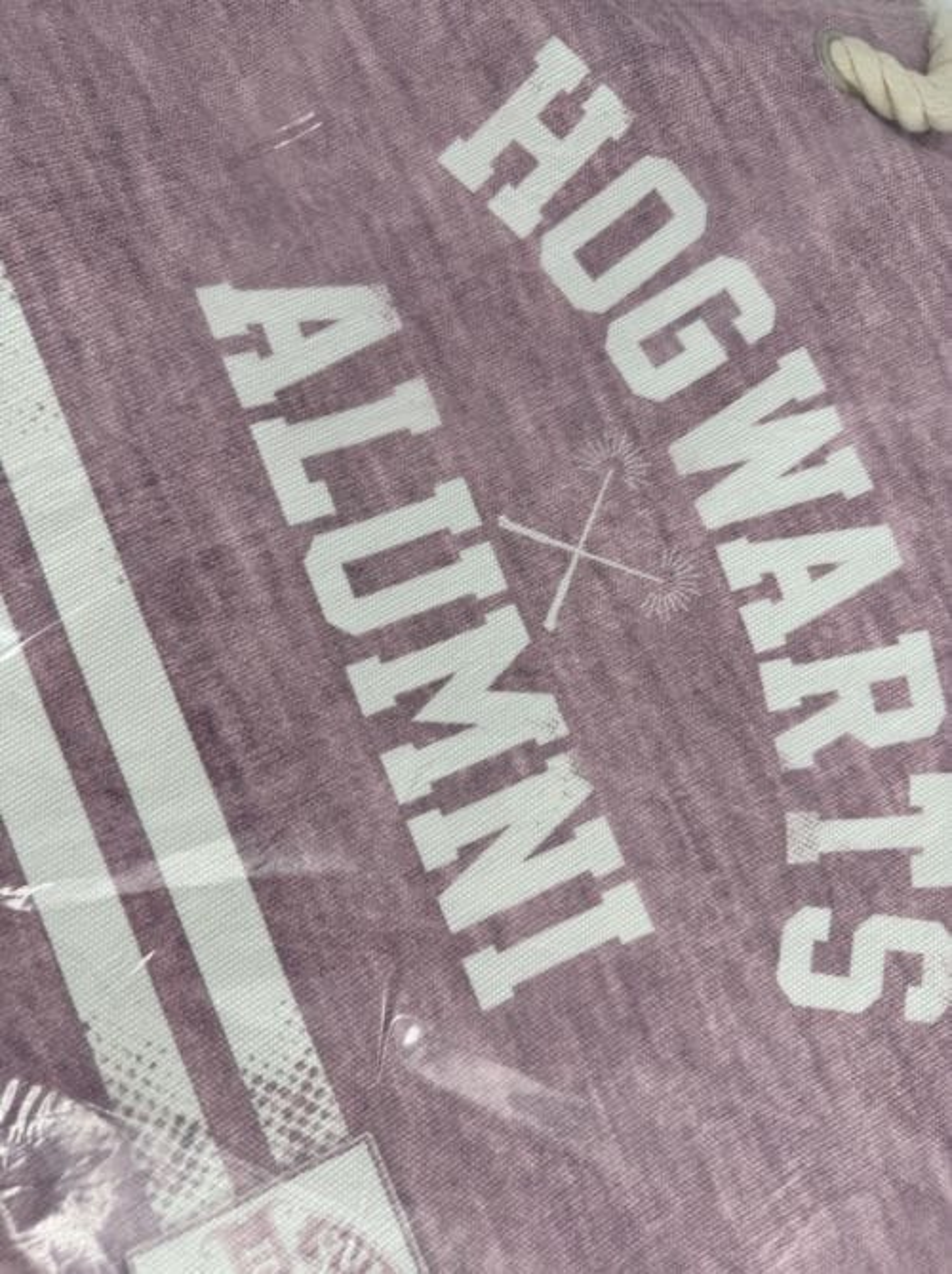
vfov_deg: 71.7
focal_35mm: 24
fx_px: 882
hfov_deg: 56.7
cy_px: 637
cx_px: 476
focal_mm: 6.76
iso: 80
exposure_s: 1/1131
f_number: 1.78
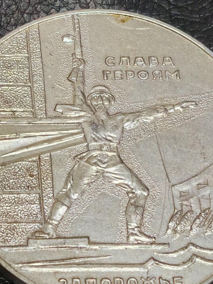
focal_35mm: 172
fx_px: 1411
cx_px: 112
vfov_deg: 11.5
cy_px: 127
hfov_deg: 8.6
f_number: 1.6
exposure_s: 1/50
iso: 320
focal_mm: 7.62
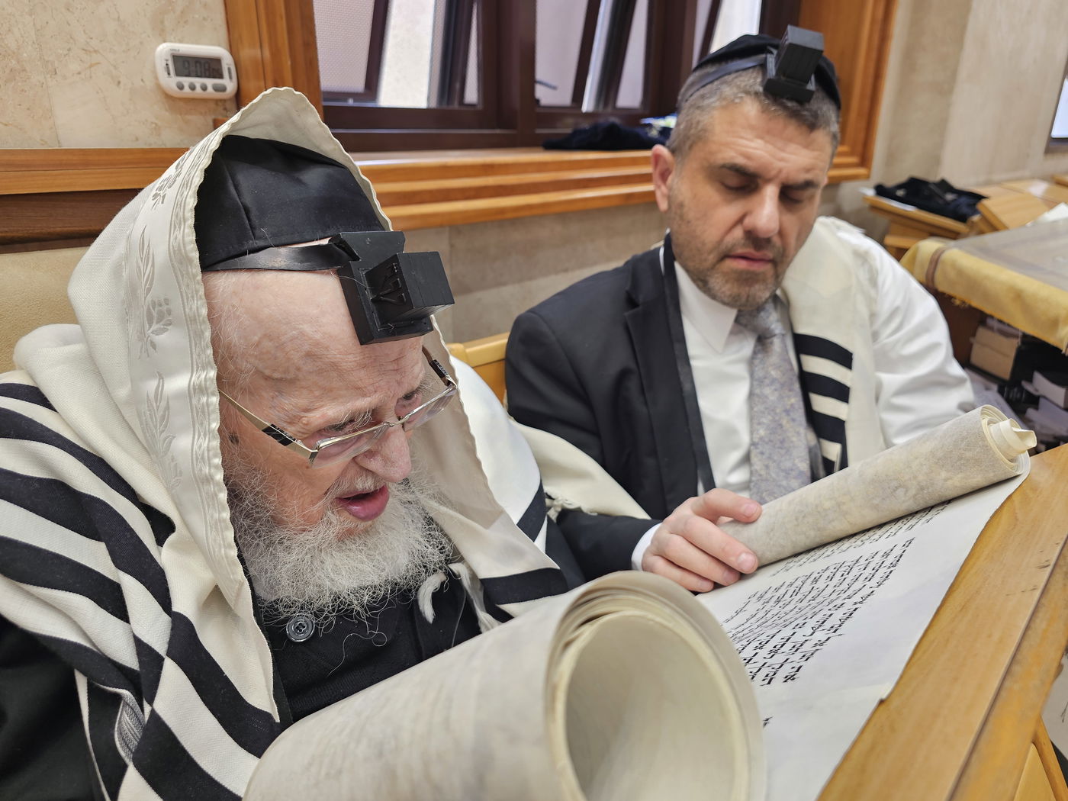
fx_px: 710
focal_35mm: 23
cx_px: 534
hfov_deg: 73.9
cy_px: 400
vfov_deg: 58.9
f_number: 1.7
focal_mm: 6.3
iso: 80
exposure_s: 1/100
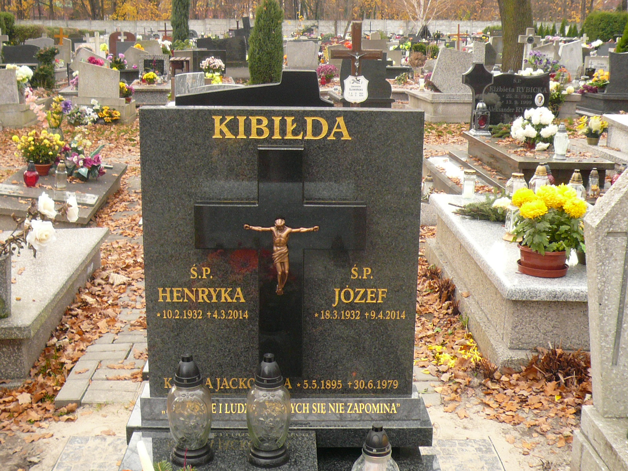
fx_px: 816
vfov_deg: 32.2
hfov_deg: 42.1
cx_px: 314
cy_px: 236
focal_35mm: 45
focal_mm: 4.9
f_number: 2.9
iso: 100
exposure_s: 1/80
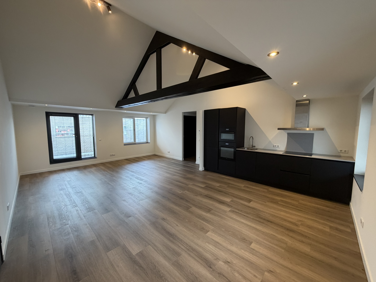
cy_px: 141
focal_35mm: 14
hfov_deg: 102.1
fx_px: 152
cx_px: 188
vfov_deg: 85.7
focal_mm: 2.22
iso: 200
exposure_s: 1/50
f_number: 2.2
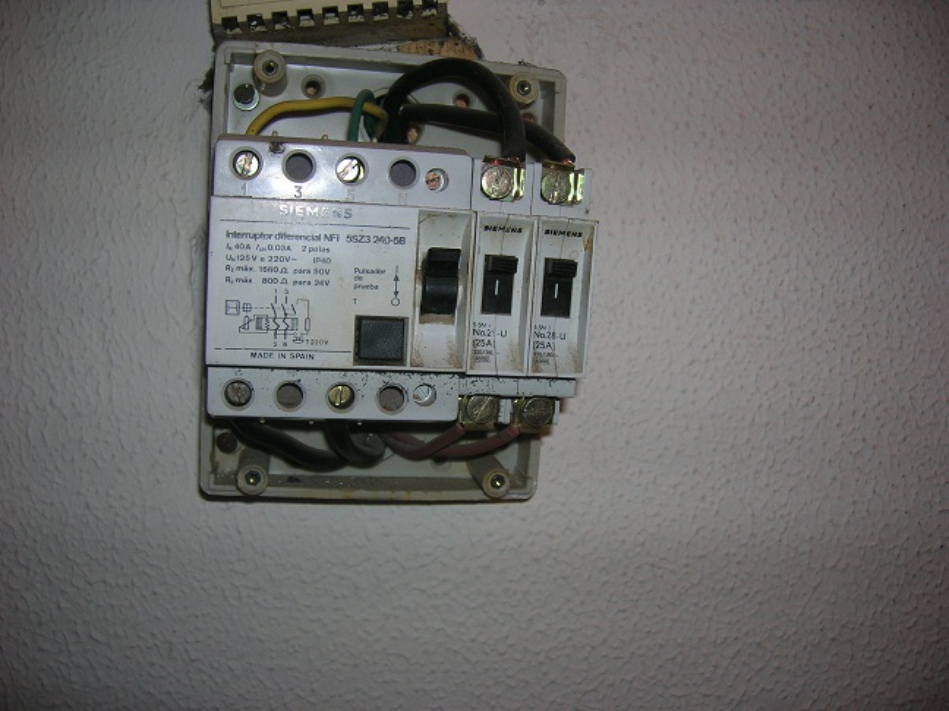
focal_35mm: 34
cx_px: 474
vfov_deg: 41.8
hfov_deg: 54.0
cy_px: 356
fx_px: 932
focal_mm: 5.7
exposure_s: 1/60.1
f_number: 2.9
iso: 50
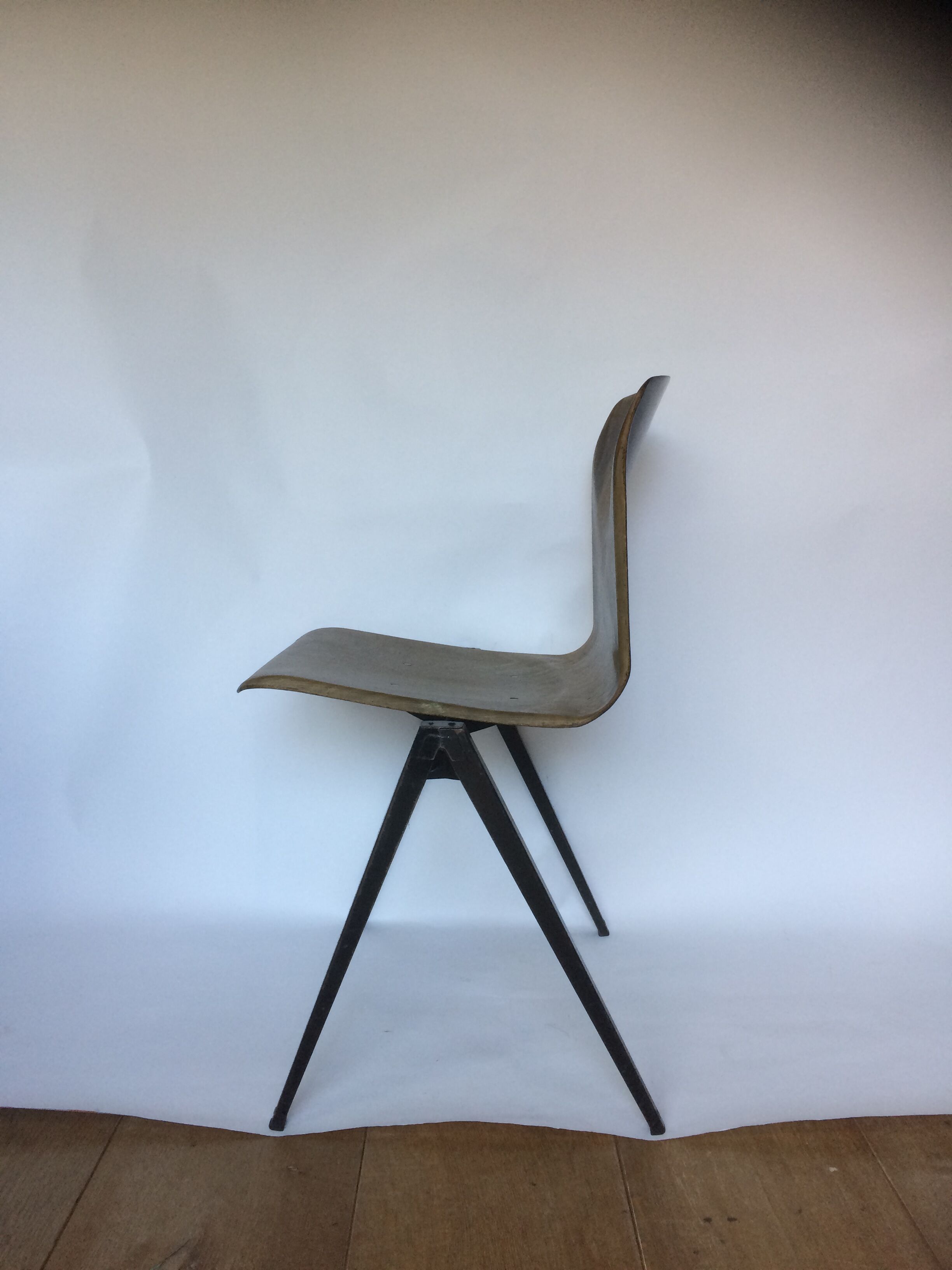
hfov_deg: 48.2
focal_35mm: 29
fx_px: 1063
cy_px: 635
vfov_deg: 61.7
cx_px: 476
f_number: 2.2
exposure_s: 1/33
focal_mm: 4.15
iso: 40
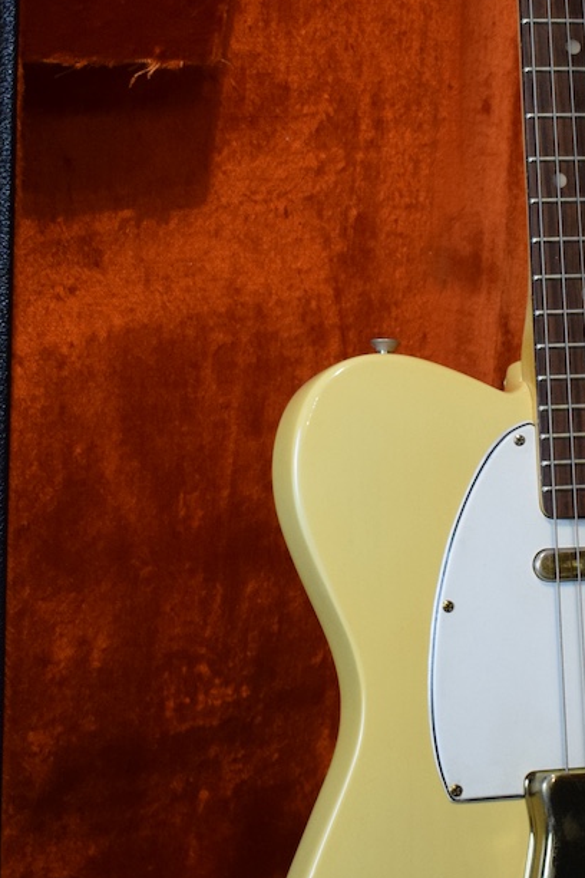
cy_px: 251
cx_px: 531
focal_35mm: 99
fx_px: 2418
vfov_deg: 20.4
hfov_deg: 13.7
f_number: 4
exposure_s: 1/60
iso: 1400
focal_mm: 27
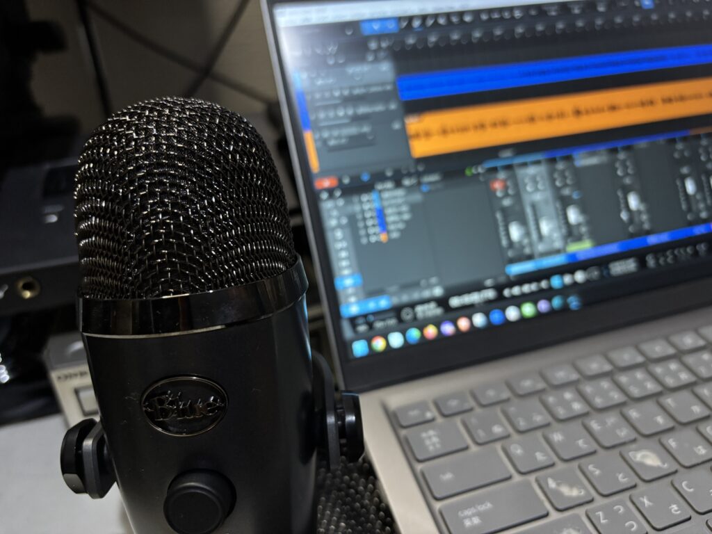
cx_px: 356
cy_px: 267
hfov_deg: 67.3
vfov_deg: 53.1
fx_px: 535
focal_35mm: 26
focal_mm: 5.96
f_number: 1.6
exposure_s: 1/30
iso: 500
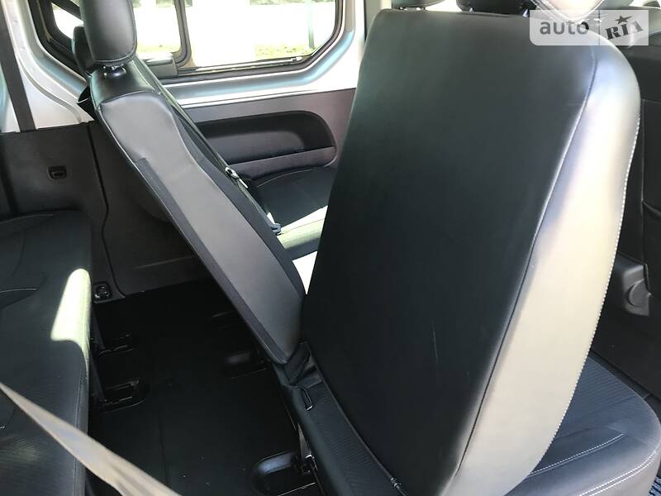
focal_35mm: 28
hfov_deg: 63.4
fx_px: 535
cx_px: 330
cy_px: 248
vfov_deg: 49.7
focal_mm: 4
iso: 64
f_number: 1.8
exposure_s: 1/45
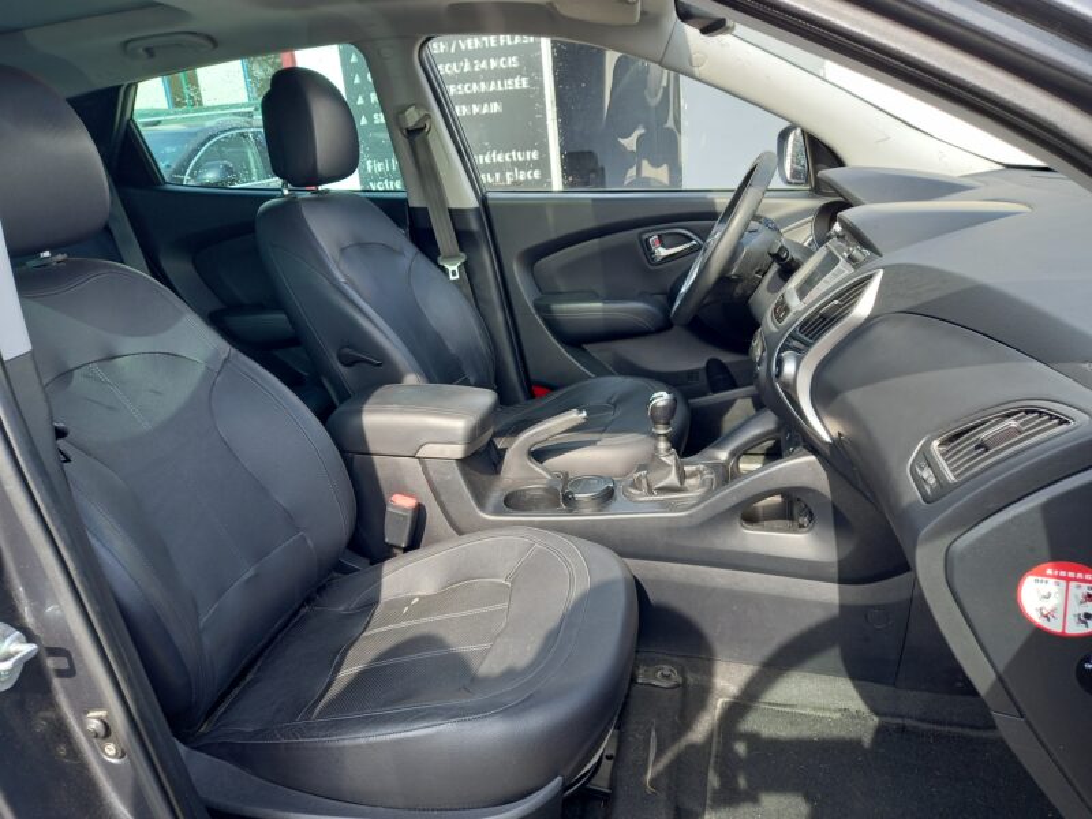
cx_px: 546
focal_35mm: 25
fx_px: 789
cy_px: 410
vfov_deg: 54.9
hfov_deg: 69.4
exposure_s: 1/100
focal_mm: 4.6
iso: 50
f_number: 2
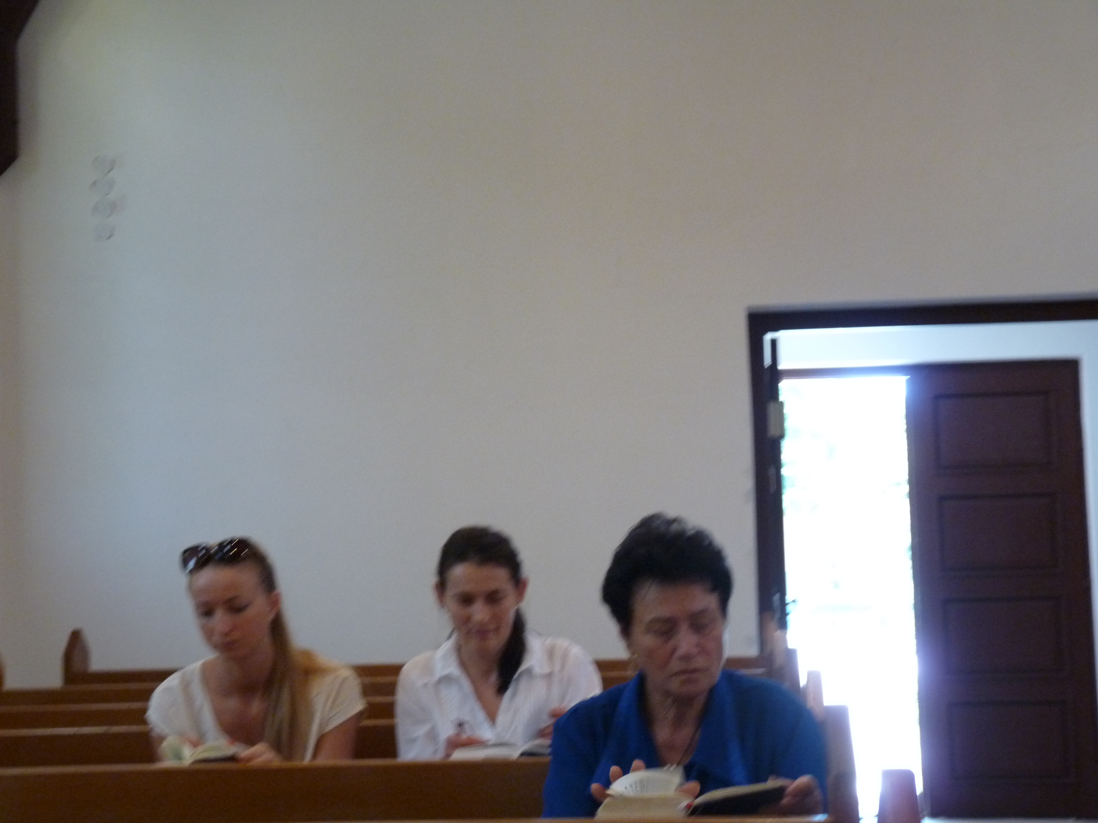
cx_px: 549
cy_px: 412
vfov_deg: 23.3
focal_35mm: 63
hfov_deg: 30.7
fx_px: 1998
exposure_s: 1/30
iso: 400
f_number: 3.4
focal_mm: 11.1
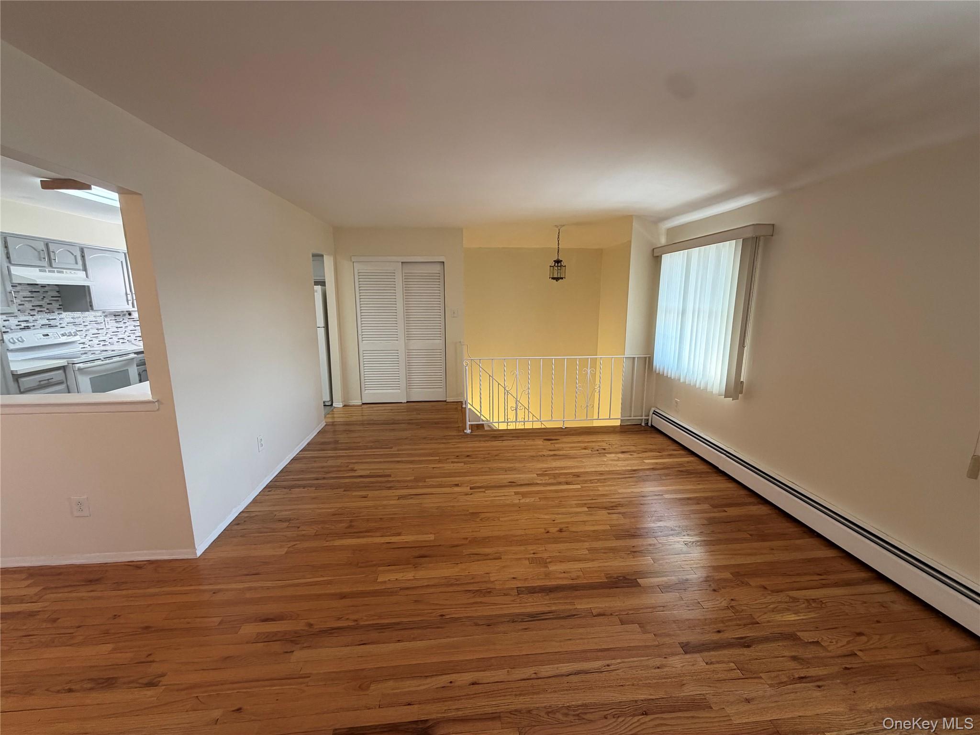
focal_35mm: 14
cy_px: 368
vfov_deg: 85.7
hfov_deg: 102.1
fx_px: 396
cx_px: 490
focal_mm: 2.22
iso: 160
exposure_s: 1/121
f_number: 2.2
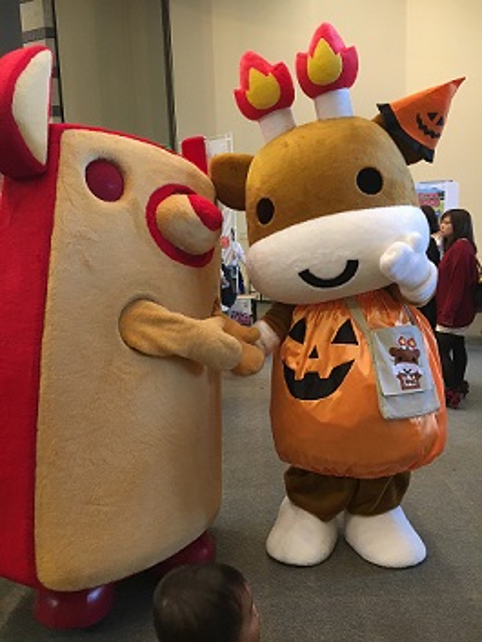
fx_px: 538
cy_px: 321
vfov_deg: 61.6
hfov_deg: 48.3
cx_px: 241
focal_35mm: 29
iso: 160
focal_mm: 4.15
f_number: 2.2
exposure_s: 1/30
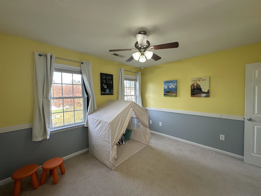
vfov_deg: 85.7
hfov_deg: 102.1
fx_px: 106
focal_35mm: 14
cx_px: 130
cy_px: 98
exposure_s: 1/120
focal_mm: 2.22
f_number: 2.2
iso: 100
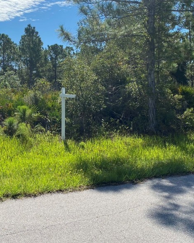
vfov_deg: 41.9
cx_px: 66
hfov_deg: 33.8
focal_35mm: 44
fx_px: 316
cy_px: 103
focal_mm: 4.25
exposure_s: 1/2890
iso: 32
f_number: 1.8
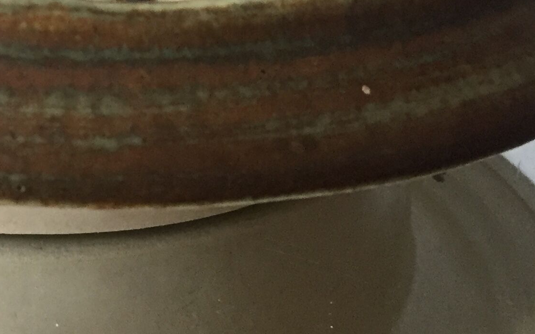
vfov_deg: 13.8
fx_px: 1312
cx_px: 11
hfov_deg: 22.2
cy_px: -129
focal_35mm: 90
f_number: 2.2
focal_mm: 4.15
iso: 200
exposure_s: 1/33
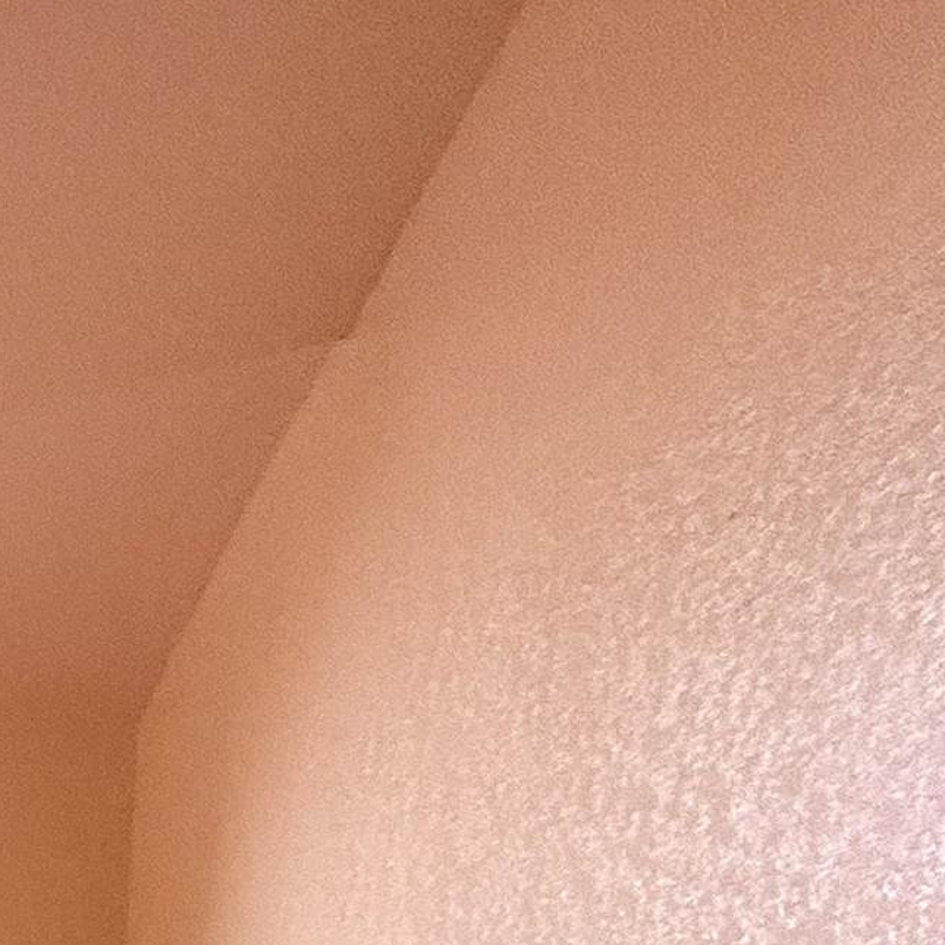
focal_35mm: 59
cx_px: -1285
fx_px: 1822
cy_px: 1514
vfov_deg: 22.4
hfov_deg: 15.6
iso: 80
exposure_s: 1/99
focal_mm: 2.22
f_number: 2.2
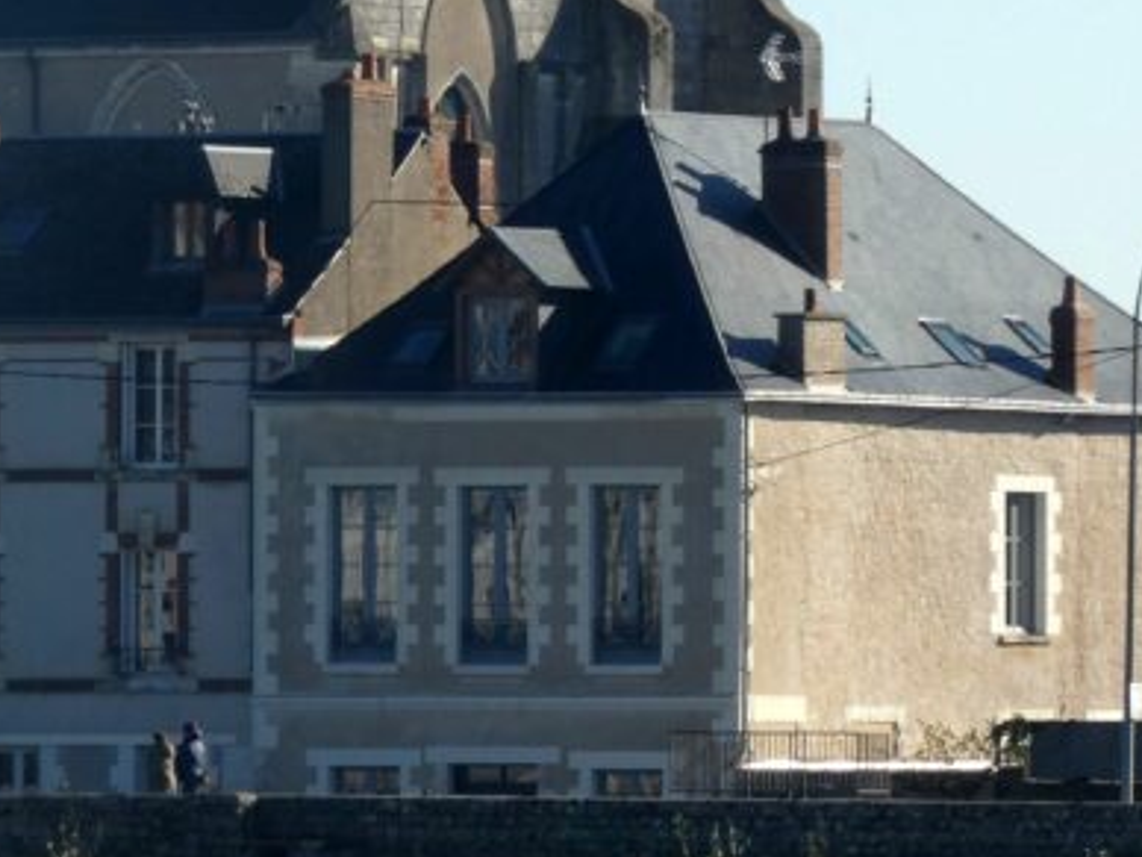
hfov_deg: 2.9
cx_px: 283
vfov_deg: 2.2
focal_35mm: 681
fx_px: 22467
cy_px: -153
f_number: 5.5
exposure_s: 1/400
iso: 80
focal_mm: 46.2
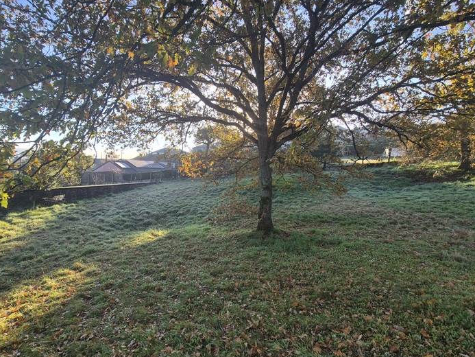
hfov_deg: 97.8
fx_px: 206
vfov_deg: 81.8
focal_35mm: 15
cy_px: 182
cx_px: 213
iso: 50
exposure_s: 1/436
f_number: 2.2
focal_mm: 2.2
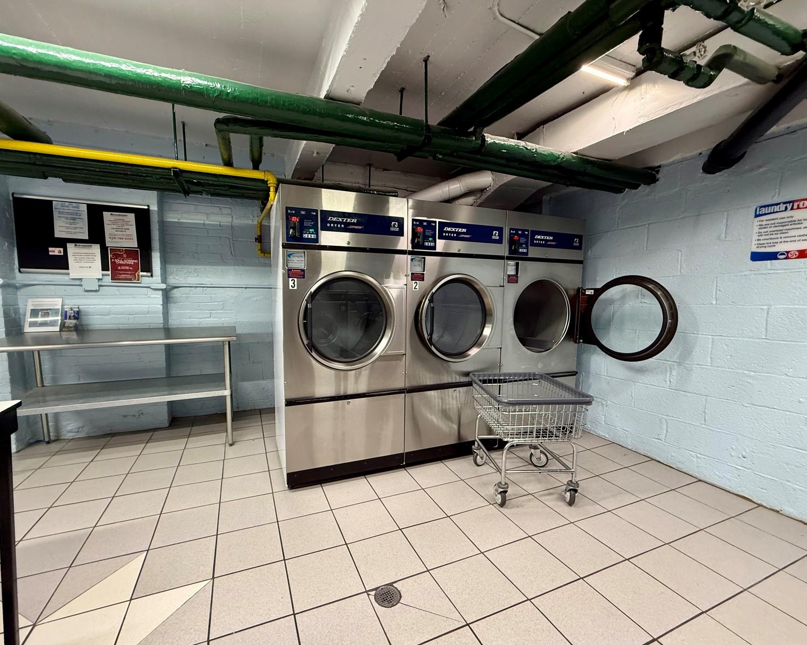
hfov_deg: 96.7
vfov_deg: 84.0
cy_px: 329
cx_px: 386
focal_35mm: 15
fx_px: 358
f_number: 2.2
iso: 320
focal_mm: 2.22
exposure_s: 1/60
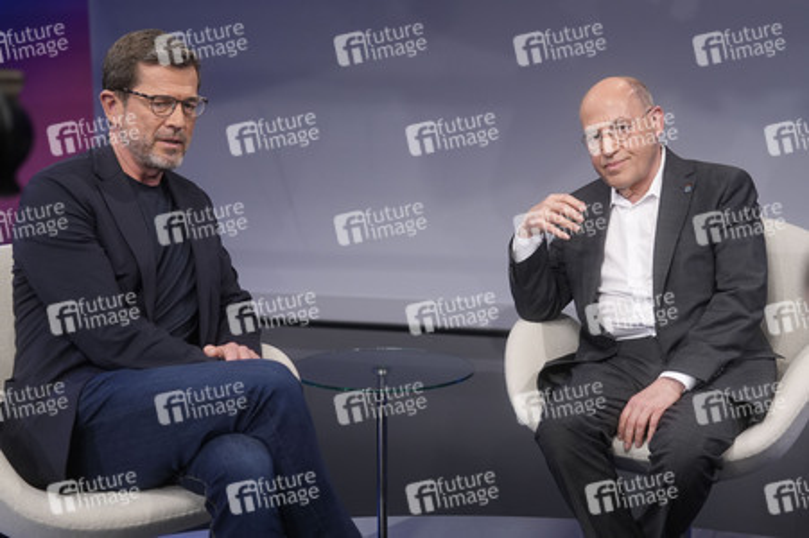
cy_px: 269
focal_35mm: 45
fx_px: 1010
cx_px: 404
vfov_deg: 29.8
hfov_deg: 43.6
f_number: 2.2
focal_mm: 30
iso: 640
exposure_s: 1/200
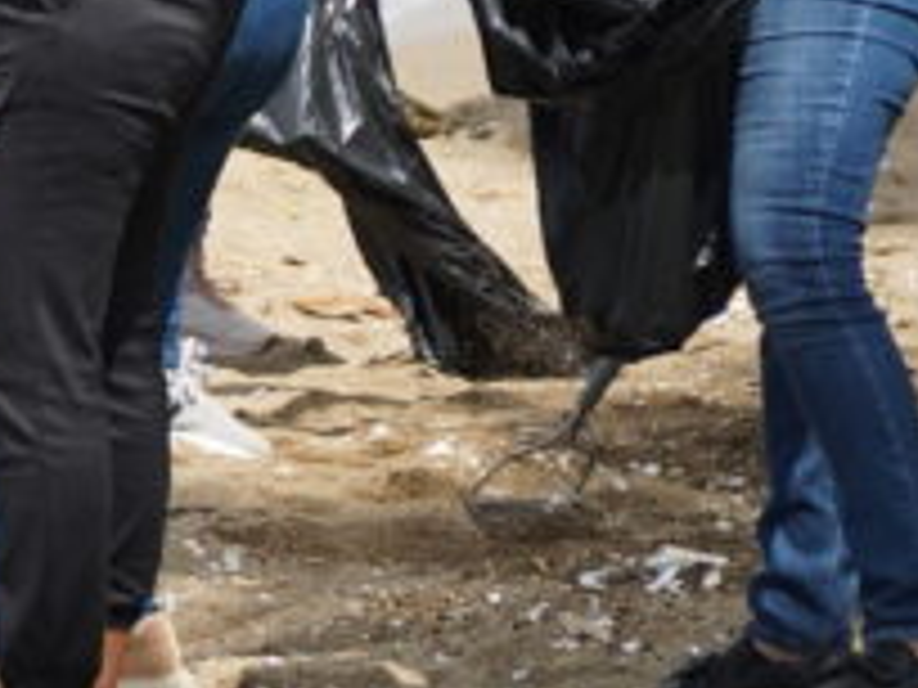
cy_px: -164
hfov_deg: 3.8
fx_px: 13737
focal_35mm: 518
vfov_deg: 2.9
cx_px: -648
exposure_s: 1/1600
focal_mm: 105
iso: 250
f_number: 4.5
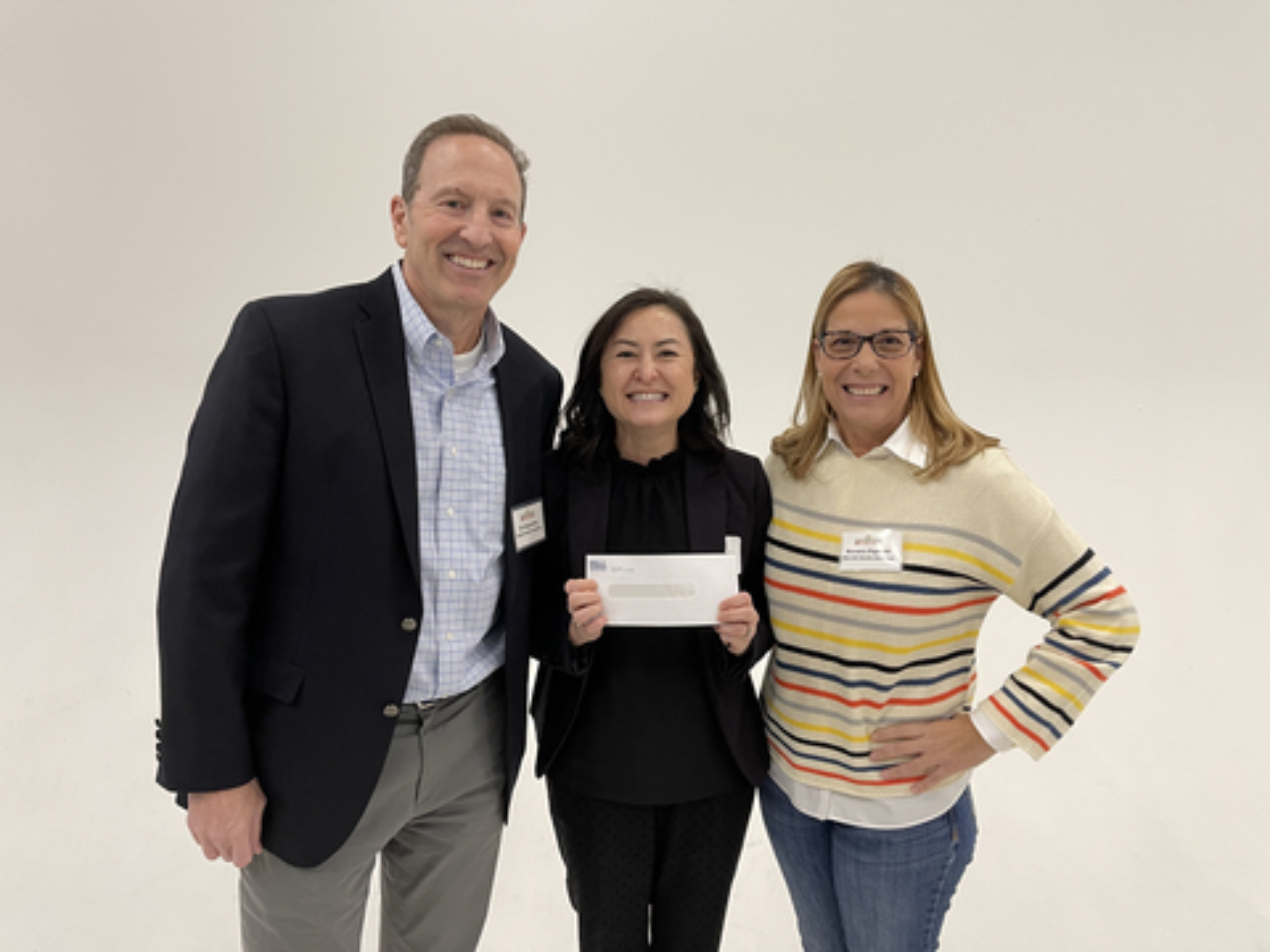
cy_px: 476
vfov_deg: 53.1
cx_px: 635
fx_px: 954
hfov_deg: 67.3
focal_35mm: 26
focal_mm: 5.1
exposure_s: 1/60
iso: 160
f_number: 1.6
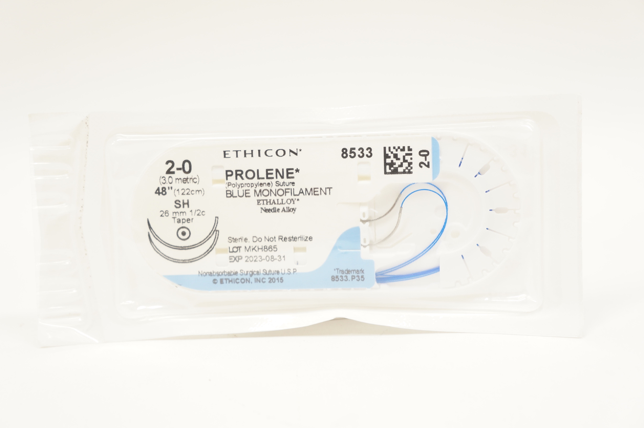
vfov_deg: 28.0
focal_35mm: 48
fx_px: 858
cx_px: 322
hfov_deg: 41.2
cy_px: 214
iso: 400
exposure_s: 1/40
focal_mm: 32
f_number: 5.6
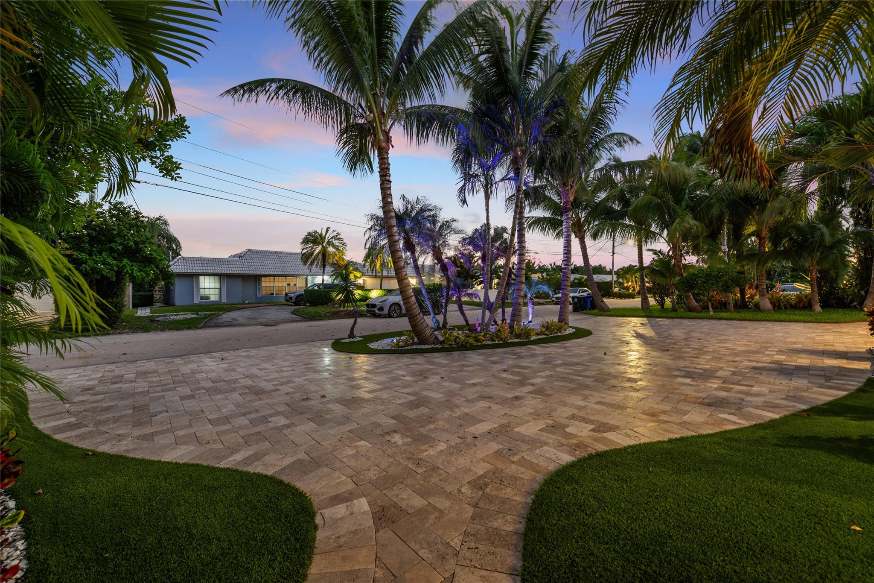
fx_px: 340
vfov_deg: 81.2
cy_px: 292
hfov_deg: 104.3
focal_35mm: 14
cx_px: 437
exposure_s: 4
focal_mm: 14
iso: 250
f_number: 7.1
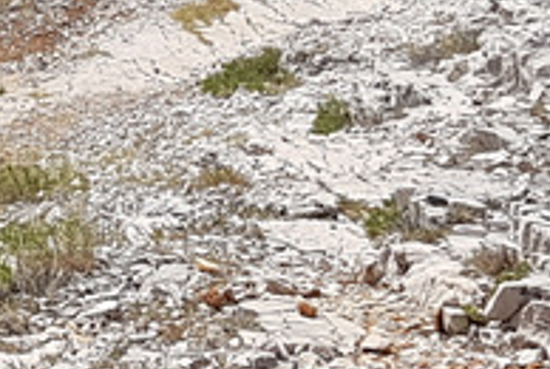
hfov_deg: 11.5
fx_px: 2555
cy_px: -60
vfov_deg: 8.2
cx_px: -377
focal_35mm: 167
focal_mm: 4.2
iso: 40
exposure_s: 1/2256
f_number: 1.7
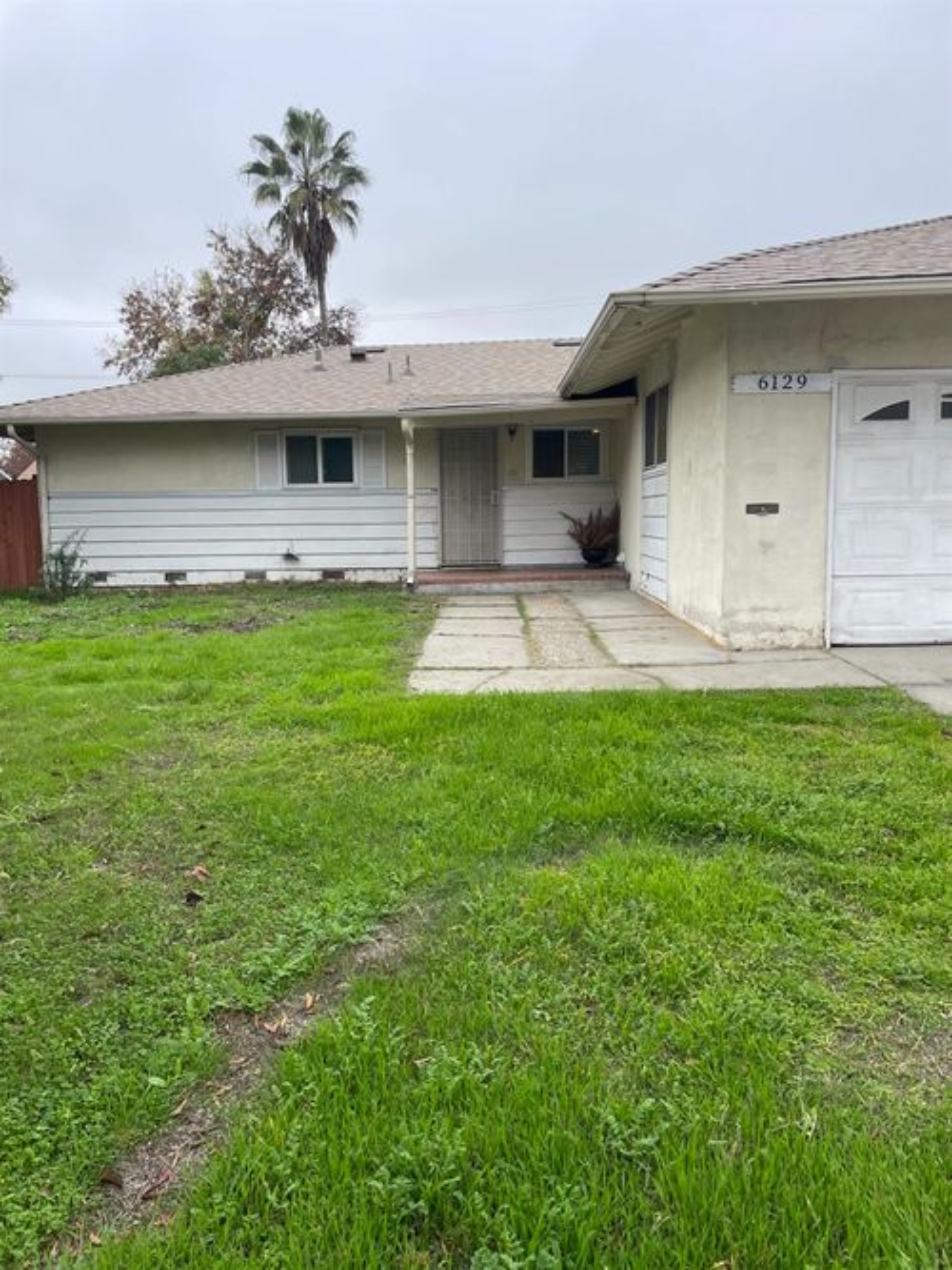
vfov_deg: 67.3
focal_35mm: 26
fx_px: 954
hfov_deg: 53.0
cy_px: 635
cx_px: 476
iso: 32
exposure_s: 1/228
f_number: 1.6
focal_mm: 4.2
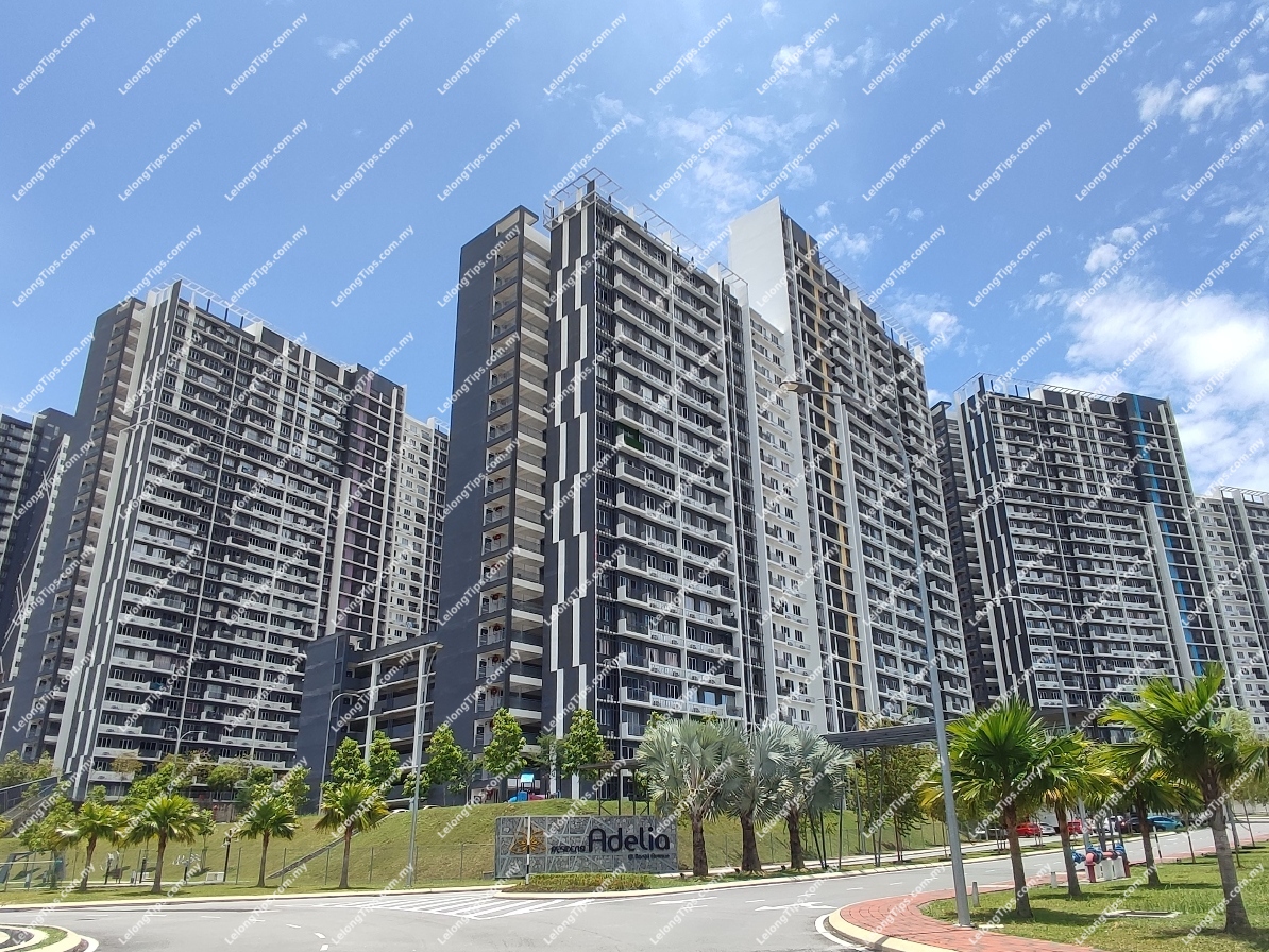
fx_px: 587
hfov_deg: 94.5
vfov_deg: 78.1
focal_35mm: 16
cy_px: 476
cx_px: 634
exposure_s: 1/1173
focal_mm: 1.65
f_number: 2.2
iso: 50
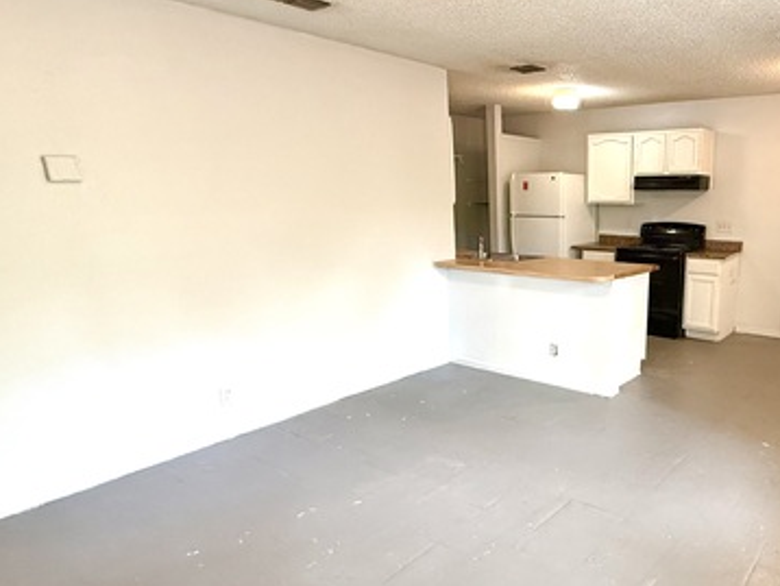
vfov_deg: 54.8
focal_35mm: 25
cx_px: 588
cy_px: 329
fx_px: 564
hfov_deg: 65.0
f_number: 2.2
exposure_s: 1/99
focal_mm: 2.22
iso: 320
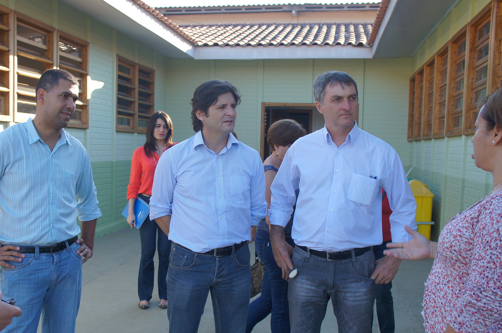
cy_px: 206
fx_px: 543
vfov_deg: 33.9
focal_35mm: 39
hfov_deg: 49.5
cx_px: 218
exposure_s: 1/320
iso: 200
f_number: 4.5
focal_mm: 20
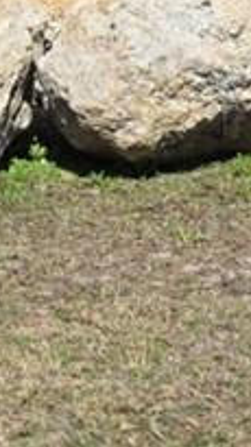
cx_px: -218
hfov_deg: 6.1
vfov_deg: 10.5
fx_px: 2324
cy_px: -266
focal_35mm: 196
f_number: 1.7
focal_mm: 6.3
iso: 80
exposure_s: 1/6809
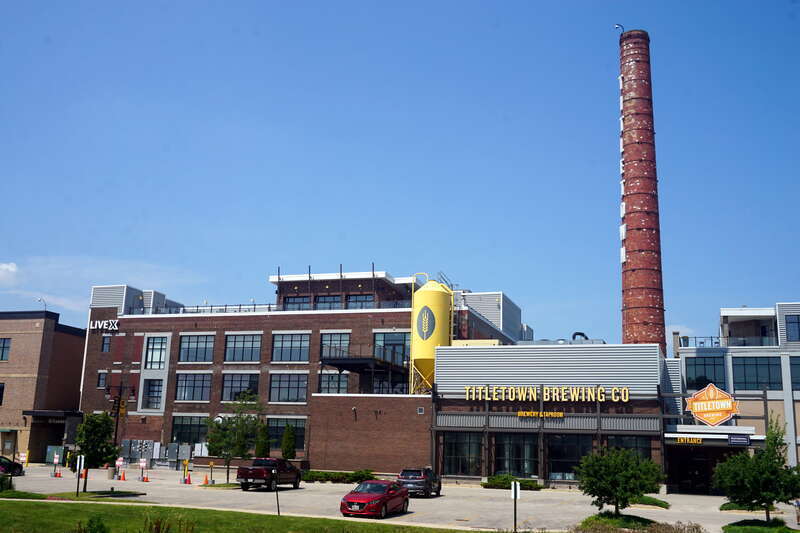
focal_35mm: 38
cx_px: 400
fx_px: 833
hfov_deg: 51.3
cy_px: 266
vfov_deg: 35.5
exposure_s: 1/200
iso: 100
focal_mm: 25
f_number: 11
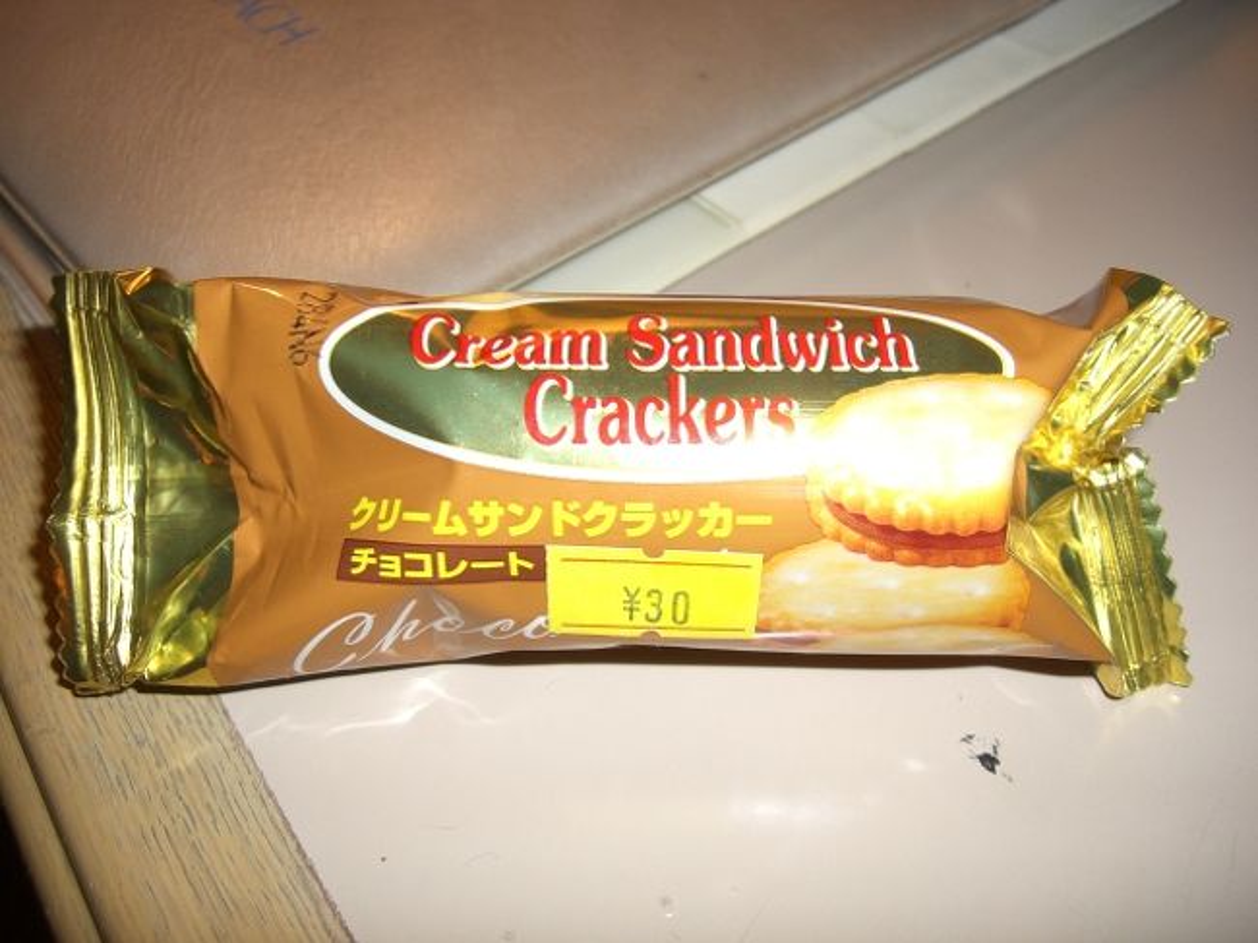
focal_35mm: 38
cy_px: 472
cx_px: 629
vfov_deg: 37.7
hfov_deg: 49.0
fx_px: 1380
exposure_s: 1/60
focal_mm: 6.2
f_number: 2.7
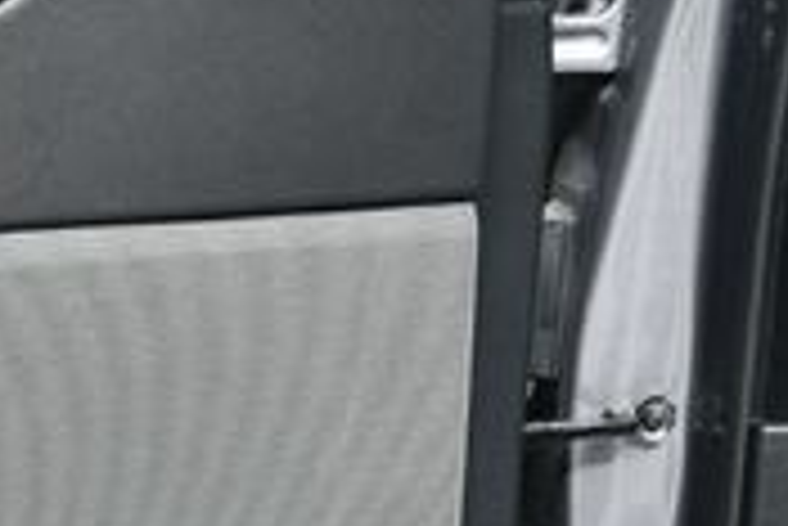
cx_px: -554
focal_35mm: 124
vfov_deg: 11.0
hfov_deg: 14.8
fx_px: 2716
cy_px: 526
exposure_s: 1/160
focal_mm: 23
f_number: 5
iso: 100
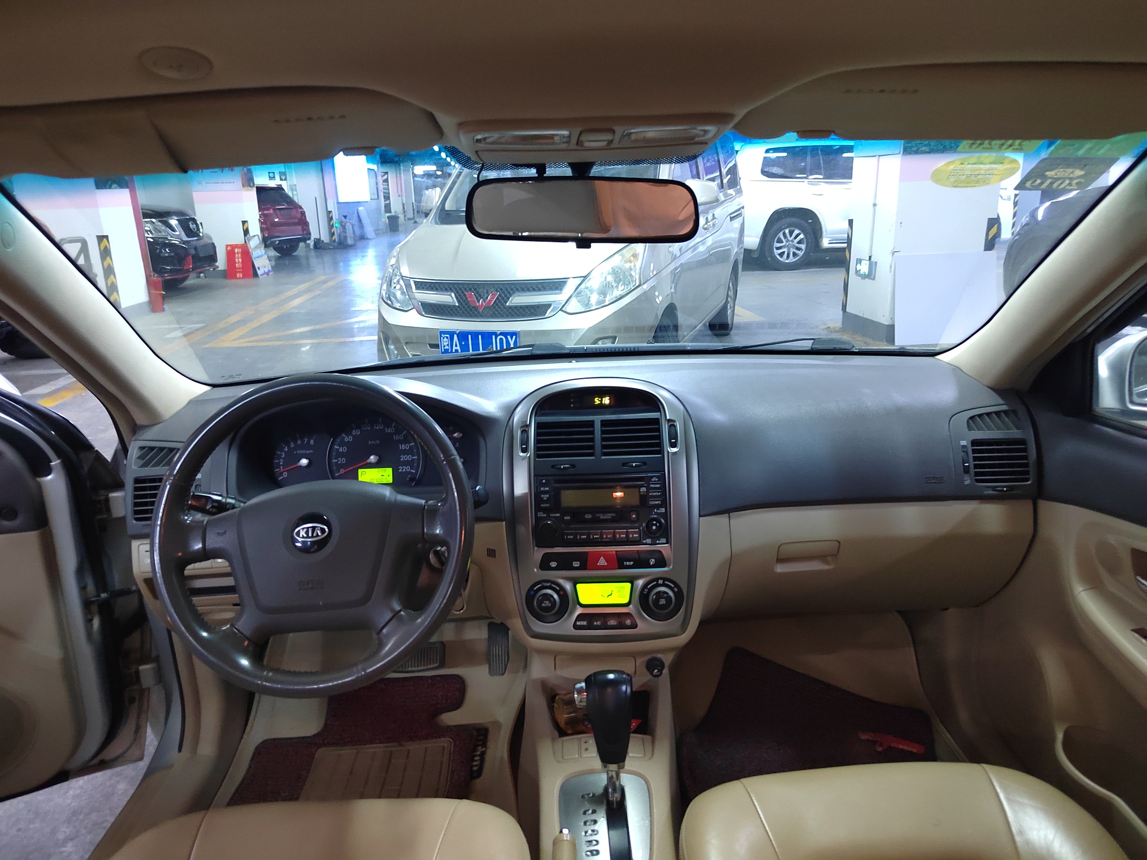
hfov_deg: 73.9
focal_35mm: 23
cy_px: 430
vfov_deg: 58.9
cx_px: 574
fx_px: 762
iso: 5120
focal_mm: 5.52
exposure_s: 1/25
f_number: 1.9
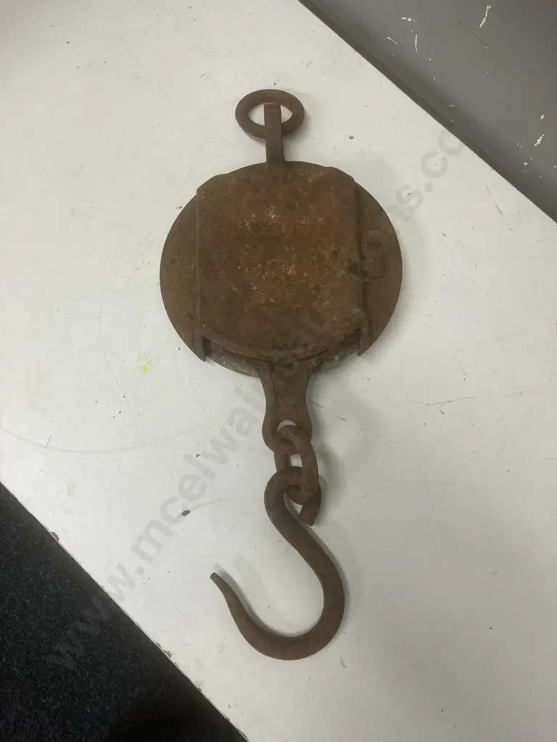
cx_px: 278
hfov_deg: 49.7
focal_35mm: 28
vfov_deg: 63.4
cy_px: 371
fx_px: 601
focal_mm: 3.99
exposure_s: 1/100
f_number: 1.8
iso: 80
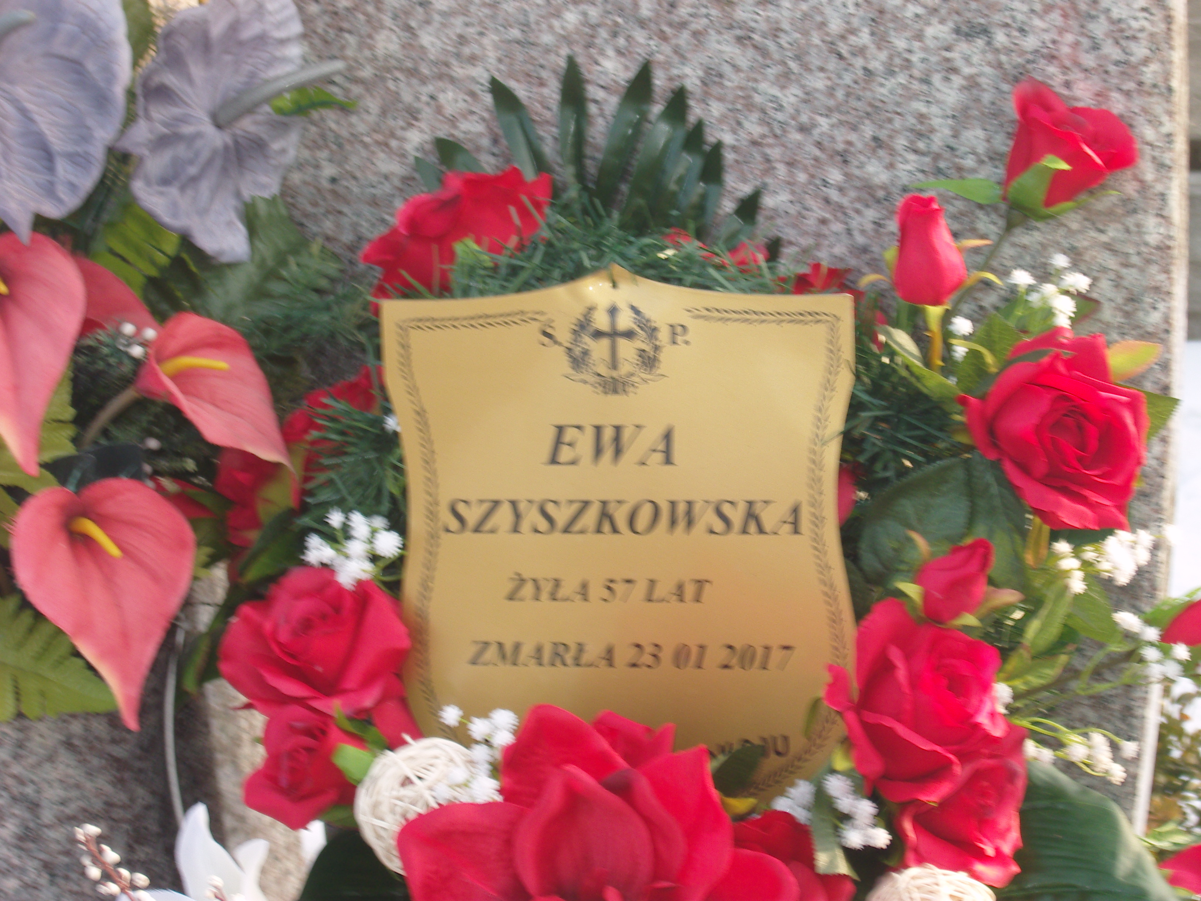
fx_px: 3539
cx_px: 600
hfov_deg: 19.3
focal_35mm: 102
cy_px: 450
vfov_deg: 14.5
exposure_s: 1/60
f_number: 5.2
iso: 100
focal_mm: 21.9
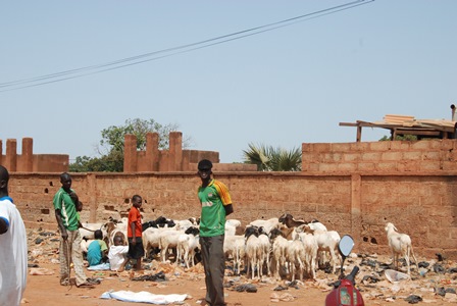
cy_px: 153
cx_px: 228
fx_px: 667
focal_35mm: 52
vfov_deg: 25.8
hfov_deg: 37.8
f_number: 13
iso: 500
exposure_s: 1/640
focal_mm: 35
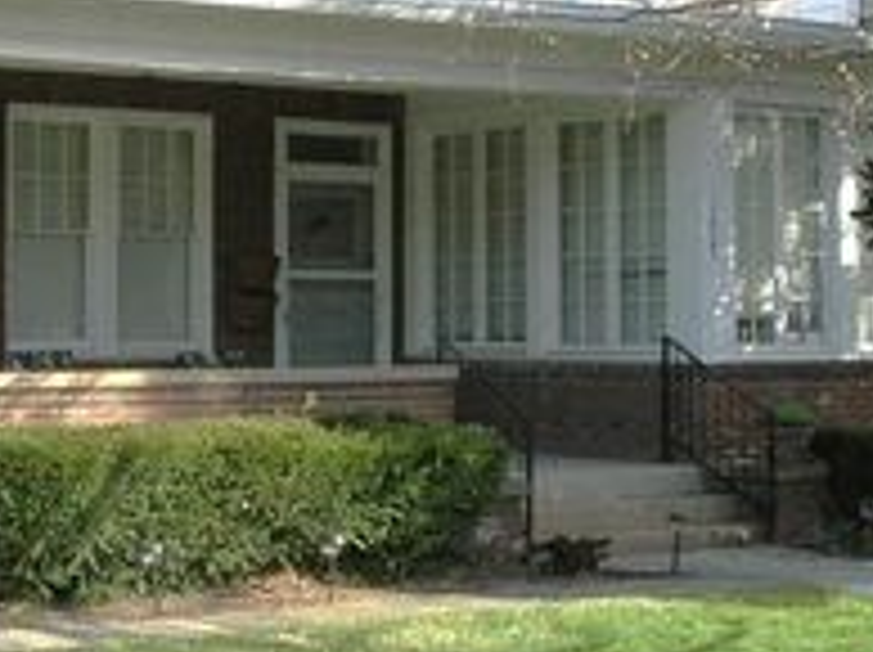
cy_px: 256
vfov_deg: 15.8
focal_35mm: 93
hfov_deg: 21.1
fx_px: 2343
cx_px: 392
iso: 50
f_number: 3.7
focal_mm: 6
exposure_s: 1/180
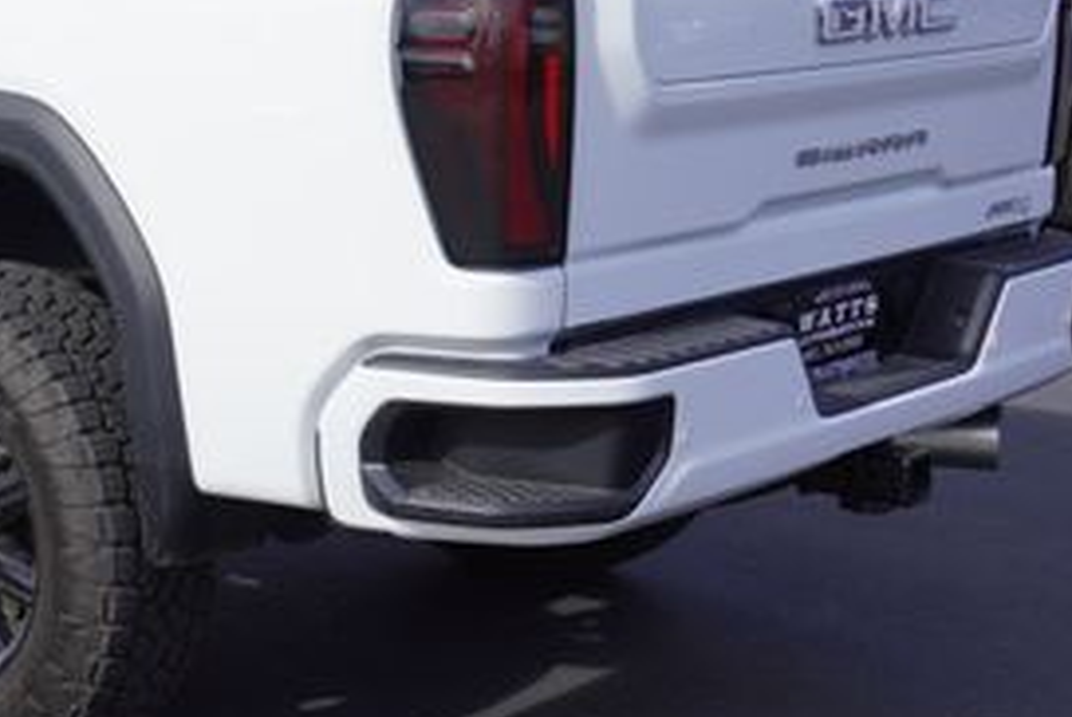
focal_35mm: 81
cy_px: 225
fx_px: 2420
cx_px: -32
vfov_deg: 16.8
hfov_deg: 23.8
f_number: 10
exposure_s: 1/160
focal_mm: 23
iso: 100
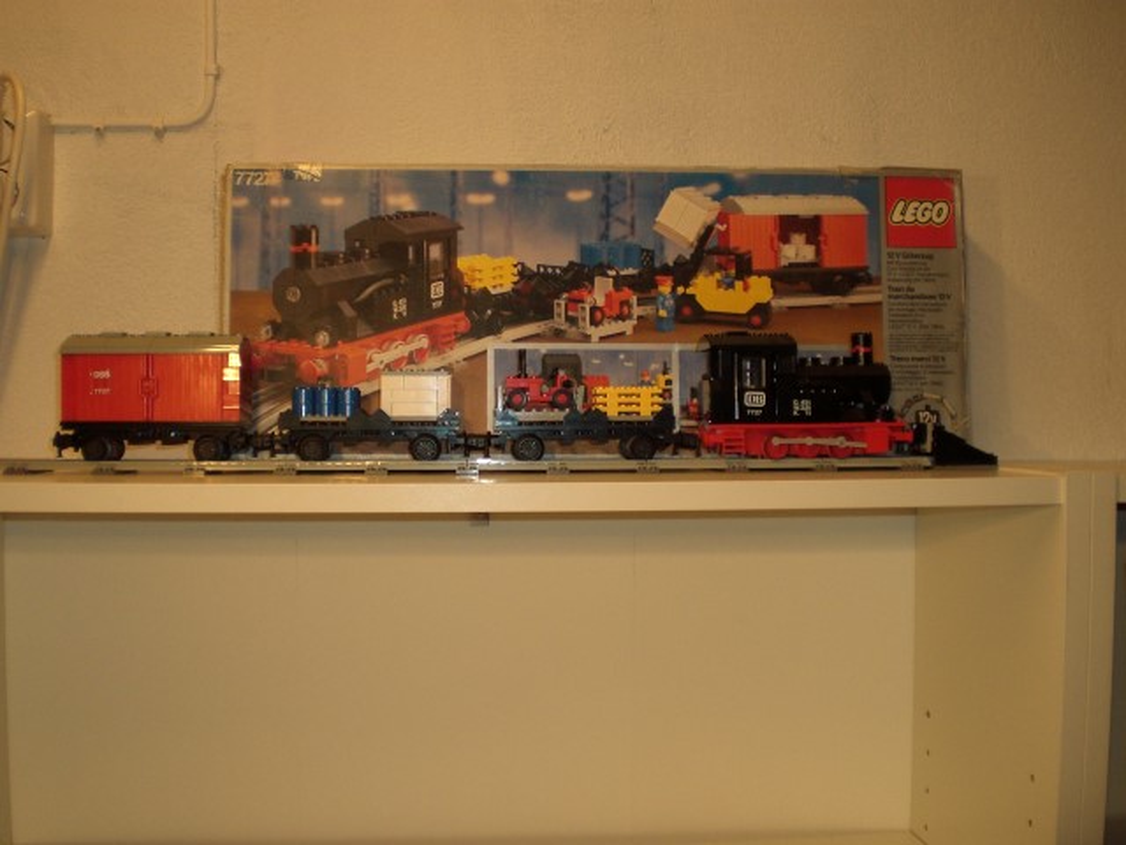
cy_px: 422
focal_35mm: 38
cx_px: 563
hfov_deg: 49.0
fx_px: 1236
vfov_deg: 37.7
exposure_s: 1/60
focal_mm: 6.3
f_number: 3.1
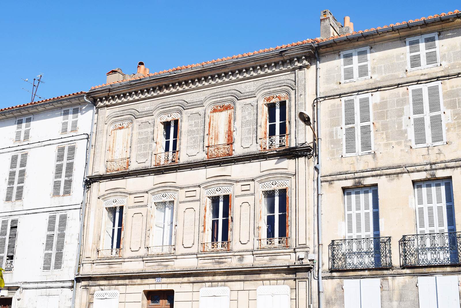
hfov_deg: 41.1
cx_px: 230
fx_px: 615
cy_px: 154
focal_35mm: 48
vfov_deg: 28.1
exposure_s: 1/400
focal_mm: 32
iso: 200
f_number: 10
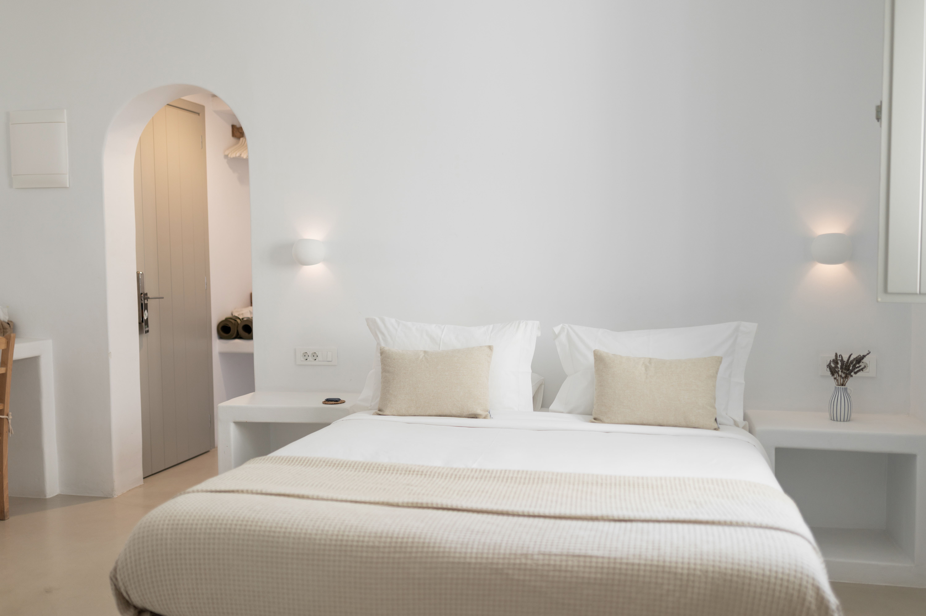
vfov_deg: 37.8
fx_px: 900
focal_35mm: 35
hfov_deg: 54.5
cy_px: 308
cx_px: 463
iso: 125
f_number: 1.4
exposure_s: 1/200
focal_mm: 35
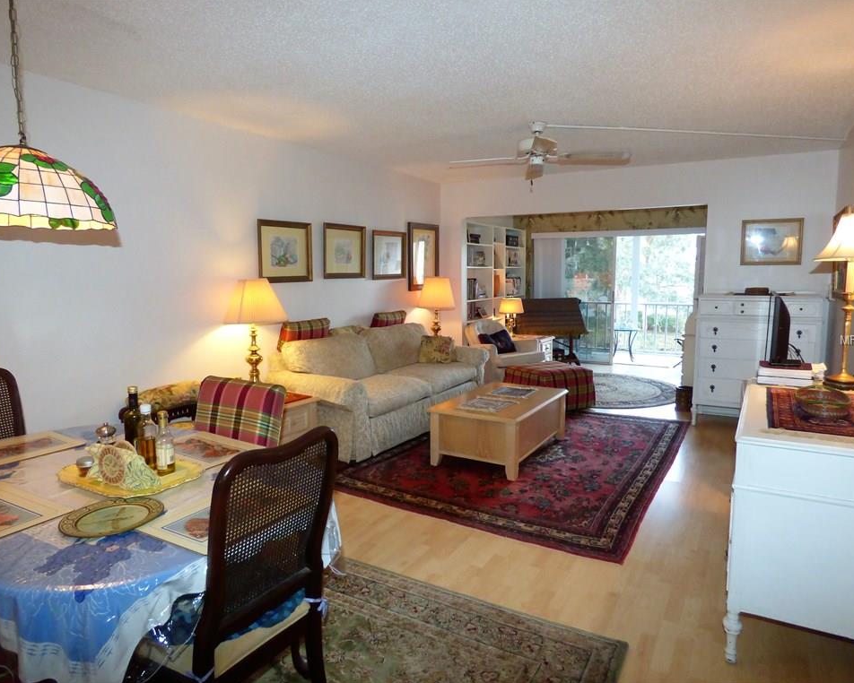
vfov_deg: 65.5
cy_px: 341
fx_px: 531
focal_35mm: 21
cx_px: 435
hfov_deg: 77.6
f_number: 2.8
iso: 500
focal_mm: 3.58
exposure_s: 1/60
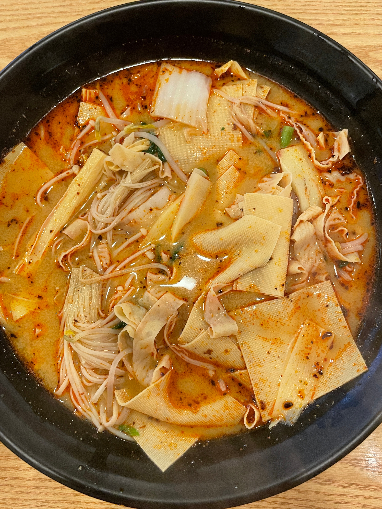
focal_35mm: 26
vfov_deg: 67.3
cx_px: 191
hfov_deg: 53.1
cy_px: 254
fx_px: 383
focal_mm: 4.2
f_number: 1.6
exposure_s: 1/60
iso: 400
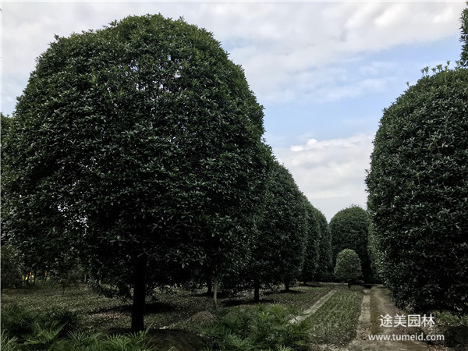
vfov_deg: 49.7
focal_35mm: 28
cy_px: 176
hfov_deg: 63.4
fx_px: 379
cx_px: 234
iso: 20
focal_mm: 3.99
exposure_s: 1/1294
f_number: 1.8
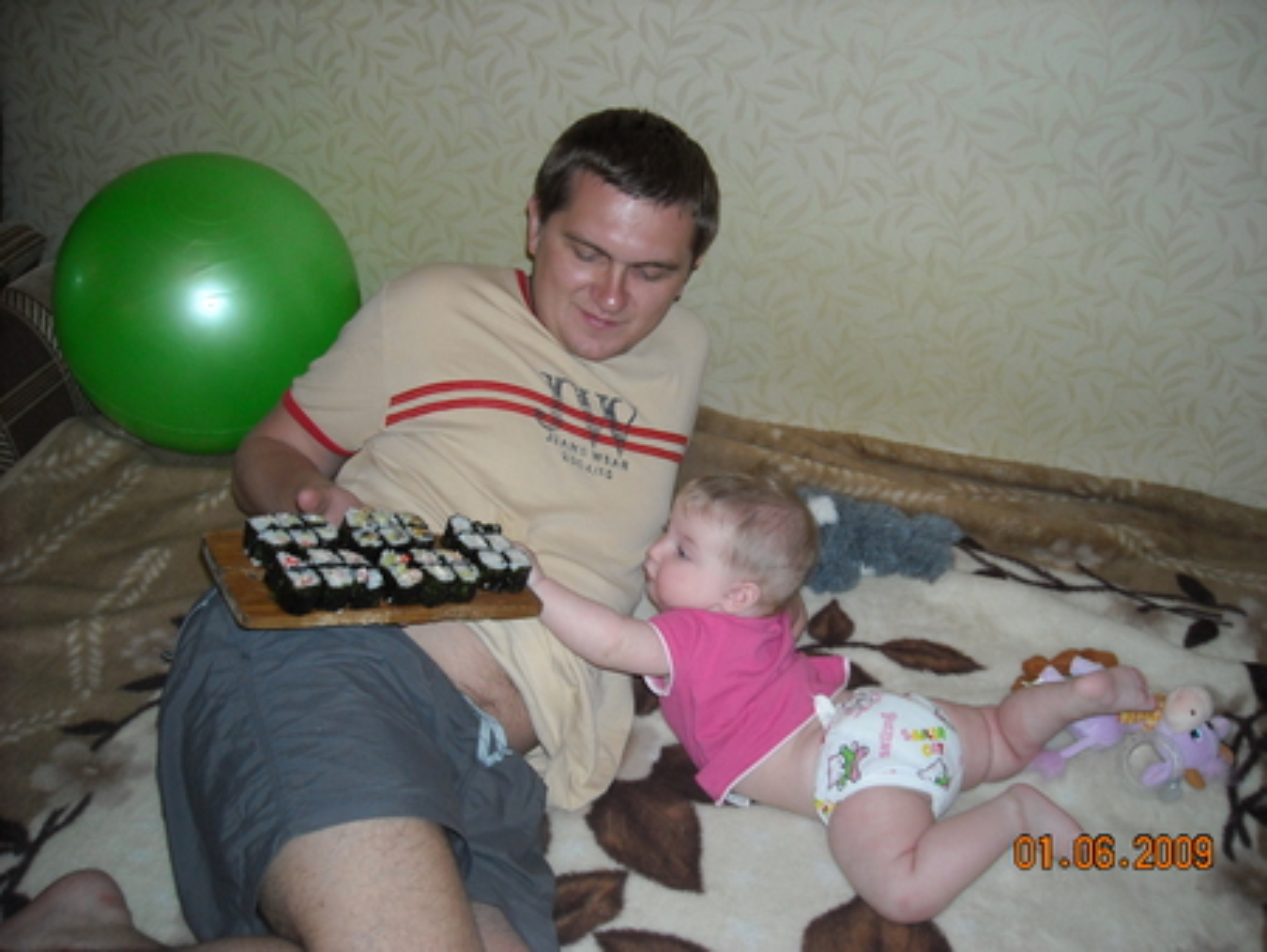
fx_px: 1282
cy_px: 476
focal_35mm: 35
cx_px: 634
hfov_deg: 52.6
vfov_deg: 40.7
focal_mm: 5.7
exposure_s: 1/60
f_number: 2.8
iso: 200
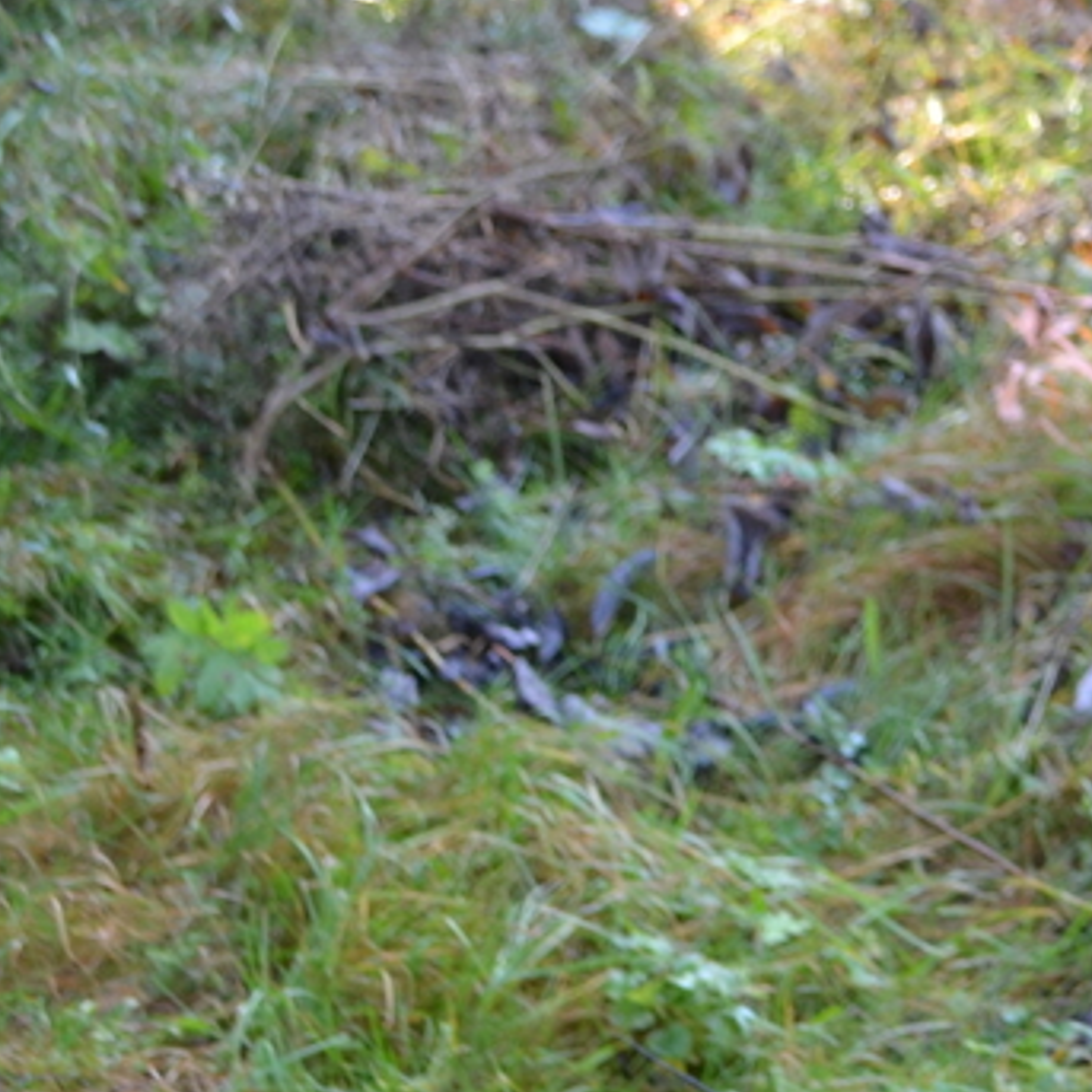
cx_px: 1808
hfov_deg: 15.8
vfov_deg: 17.5
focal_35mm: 98
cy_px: 996
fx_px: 3498
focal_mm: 22
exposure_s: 1/80
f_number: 4.5
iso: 400
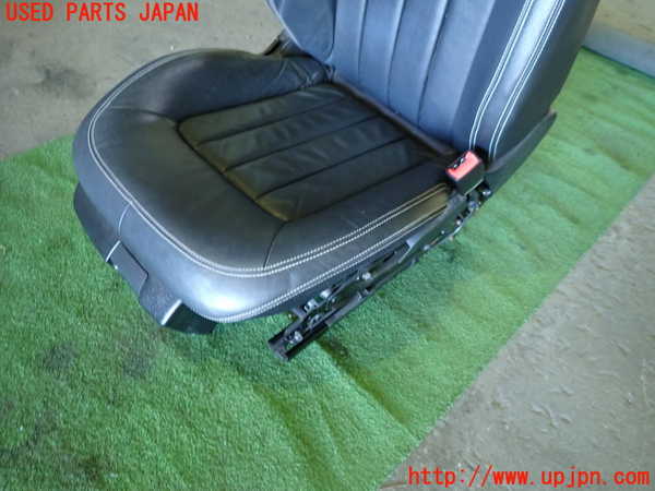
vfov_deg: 54.9
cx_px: 328
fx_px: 473
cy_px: 246
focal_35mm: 25
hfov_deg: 69.4
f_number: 2
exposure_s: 1/30
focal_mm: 4.5
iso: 500
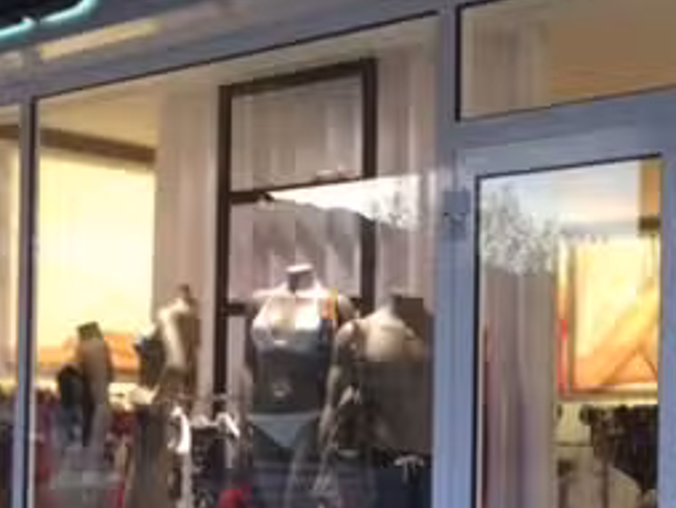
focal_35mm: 73
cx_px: 764
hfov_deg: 24.6
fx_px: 1427
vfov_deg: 20.0
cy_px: 404
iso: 40
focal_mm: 4.15
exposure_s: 1/50
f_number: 2.2
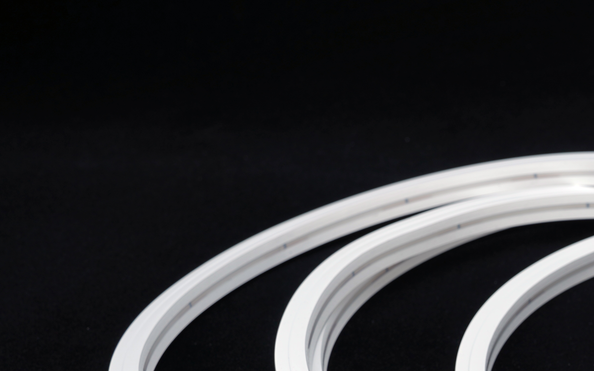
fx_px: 1684
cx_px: 622
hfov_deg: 19.3
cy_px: 329
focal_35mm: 104
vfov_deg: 12.5
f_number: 9
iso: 50
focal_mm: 41
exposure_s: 1/13
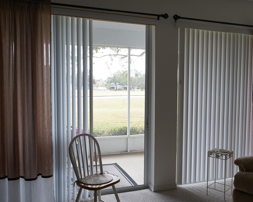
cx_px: 136
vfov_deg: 45.8
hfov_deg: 55.6
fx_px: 240
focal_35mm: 32
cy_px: 100
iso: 160
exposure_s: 1/60
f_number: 4.5
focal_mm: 28
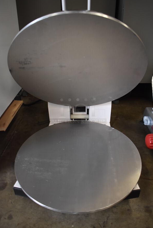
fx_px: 178
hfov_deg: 46.5
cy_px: 111
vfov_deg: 65.4
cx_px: 78
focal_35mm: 28
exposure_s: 1/125
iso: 1250
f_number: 3.5
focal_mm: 18
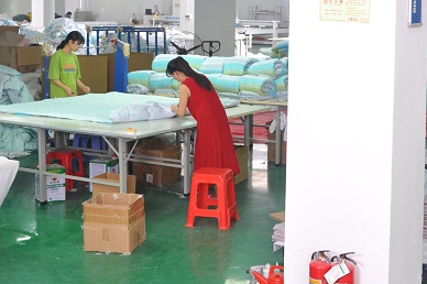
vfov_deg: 19.7
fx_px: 806
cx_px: 306
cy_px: 47
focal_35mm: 68
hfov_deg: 29.3
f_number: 3.8
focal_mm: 22
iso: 200
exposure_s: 1/20
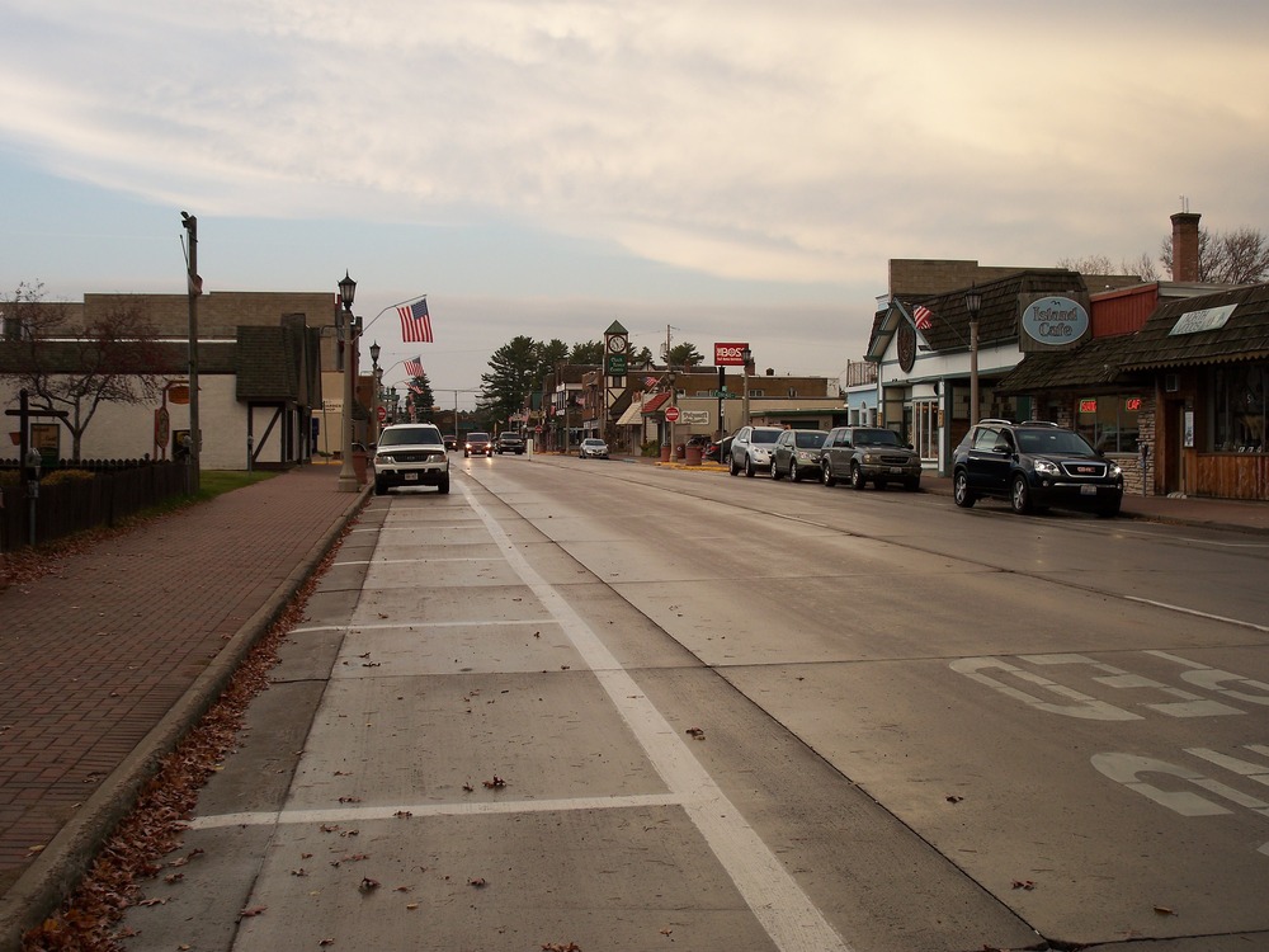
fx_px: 1686
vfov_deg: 31.5
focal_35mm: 46
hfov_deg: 41.2
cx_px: 634
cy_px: 476
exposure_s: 1/125
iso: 64
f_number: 4
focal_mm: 9.8
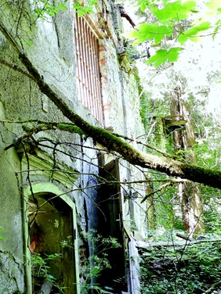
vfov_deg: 37.2
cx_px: -2
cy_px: 190
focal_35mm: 51
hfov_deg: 26.9
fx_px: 434
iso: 250
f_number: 2.8
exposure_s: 1/30
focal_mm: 4.3
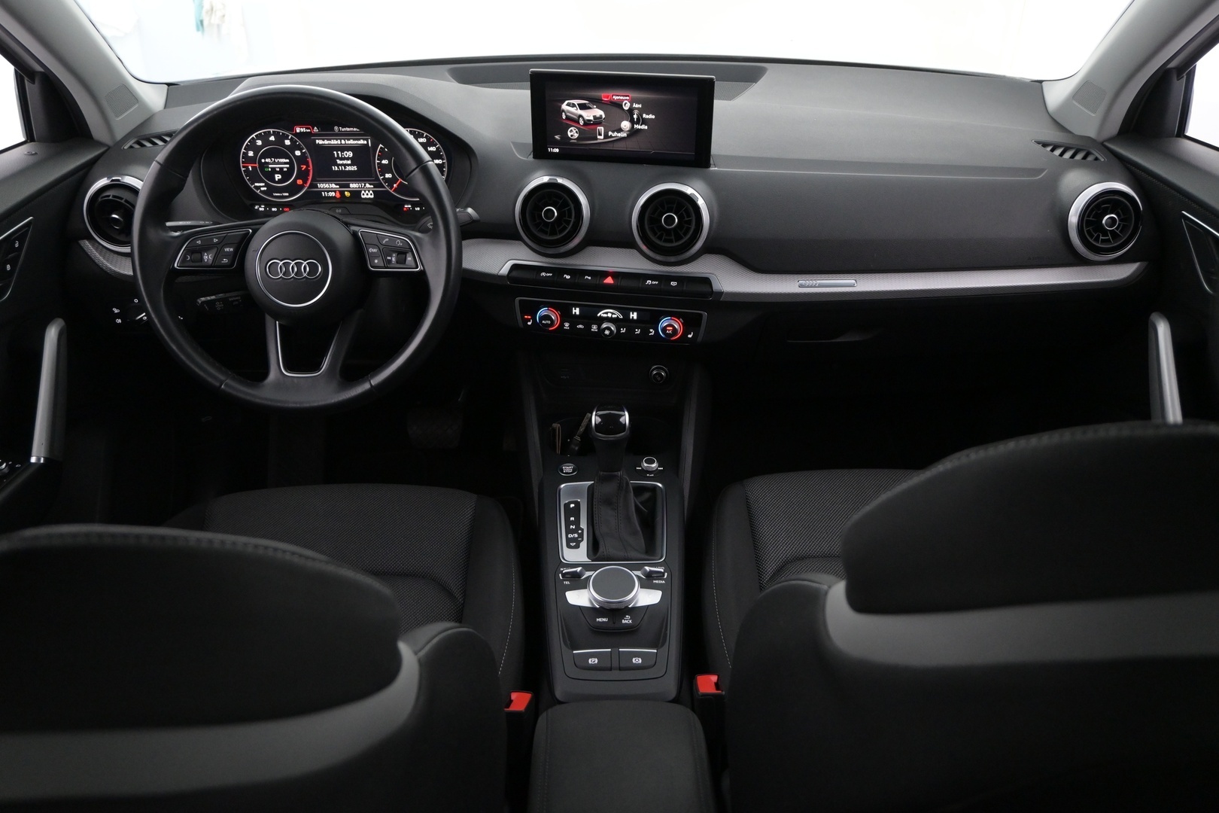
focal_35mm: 28
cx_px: 610
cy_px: 406
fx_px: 965
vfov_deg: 45.7
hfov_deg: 64.6
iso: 2500
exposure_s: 1/60
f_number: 3.8
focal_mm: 19
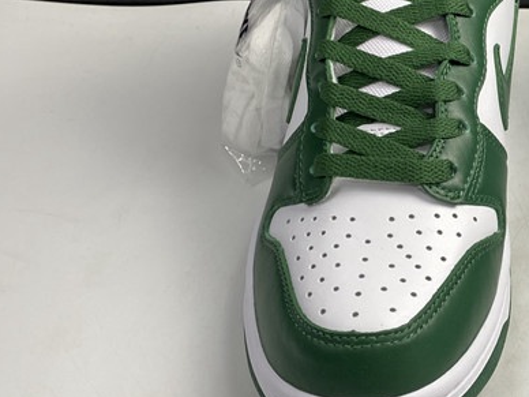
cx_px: 581
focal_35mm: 67
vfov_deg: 21.9
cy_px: 161
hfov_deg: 26.7
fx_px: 1024
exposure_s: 1/100
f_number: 1.8
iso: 40
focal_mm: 4.25
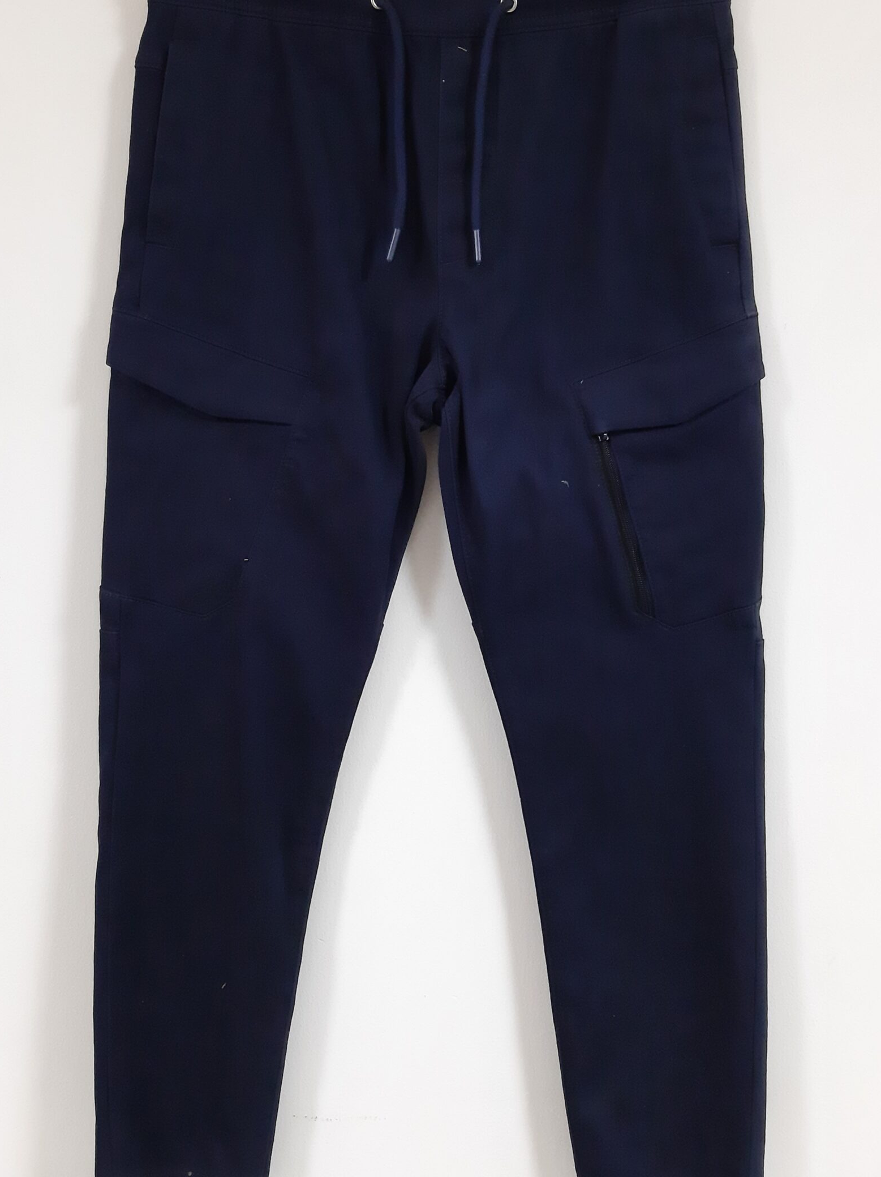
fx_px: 1087
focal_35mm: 32
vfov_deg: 56.8
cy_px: 552
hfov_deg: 44.1
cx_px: 419
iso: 320
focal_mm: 3.93
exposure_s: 1/33
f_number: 1.7
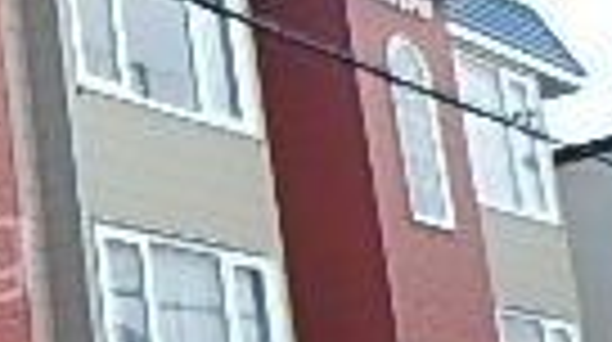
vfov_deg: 11.1
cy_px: 248
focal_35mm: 108
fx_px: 1750
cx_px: -252
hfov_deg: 18.1
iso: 125
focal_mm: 3.7
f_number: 3.5
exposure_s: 1/320
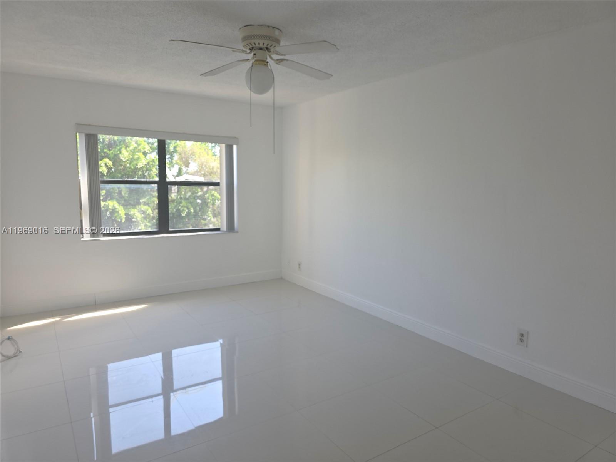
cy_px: 231
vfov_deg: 58.9
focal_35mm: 23
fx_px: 409
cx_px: 308
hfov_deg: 73.9
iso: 16
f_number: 1.7
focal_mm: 6.3
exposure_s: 1/60
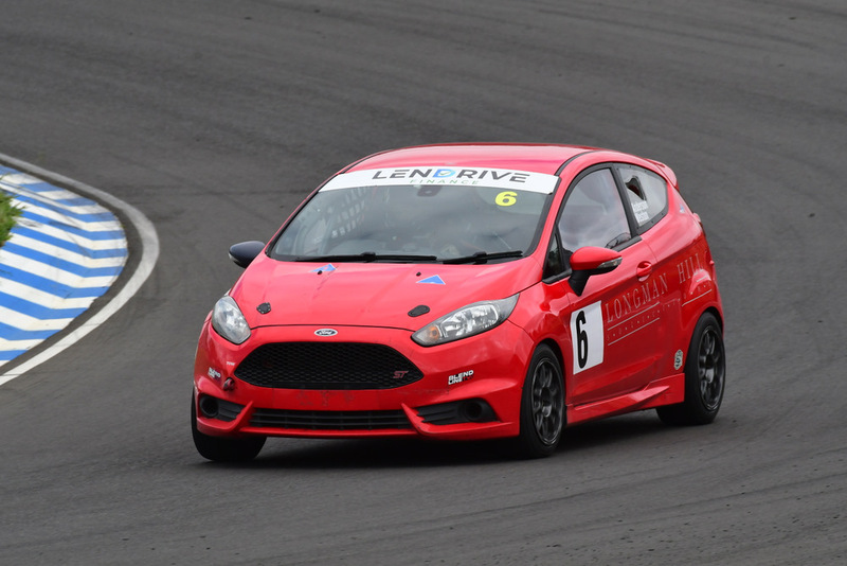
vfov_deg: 1.9
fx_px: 16945
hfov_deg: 2.9
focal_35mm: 720
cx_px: 424
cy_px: 283
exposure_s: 1/640
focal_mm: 480
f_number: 11
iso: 640
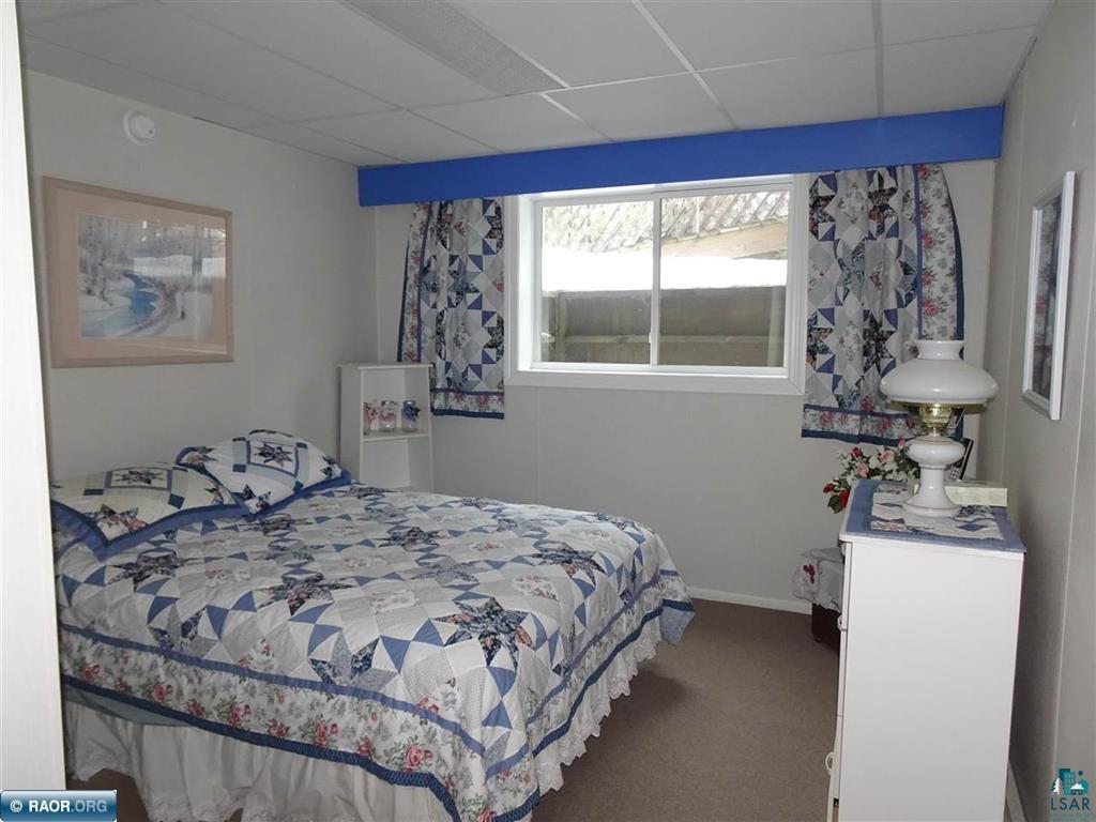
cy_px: 411
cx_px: 548
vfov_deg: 56.8
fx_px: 760
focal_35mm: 24
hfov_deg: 71.6
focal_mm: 4.1
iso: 400
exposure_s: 1/30
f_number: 3.5
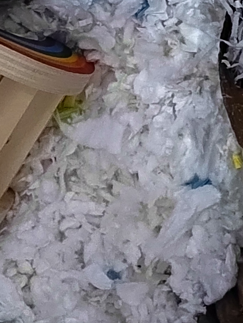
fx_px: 1085
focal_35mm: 116
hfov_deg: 12.8
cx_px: 160
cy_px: -218
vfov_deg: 15.2
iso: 4760
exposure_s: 1/25
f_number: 1.9
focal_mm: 5.52
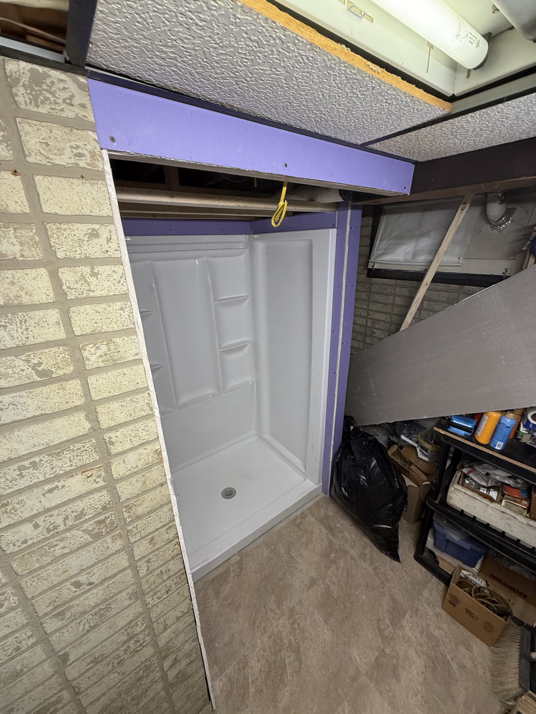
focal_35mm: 14
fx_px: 289
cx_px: 268
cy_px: 357
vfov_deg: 102.1
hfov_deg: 85.7
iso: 160
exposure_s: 1/120
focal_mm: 2.22
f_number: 2.2
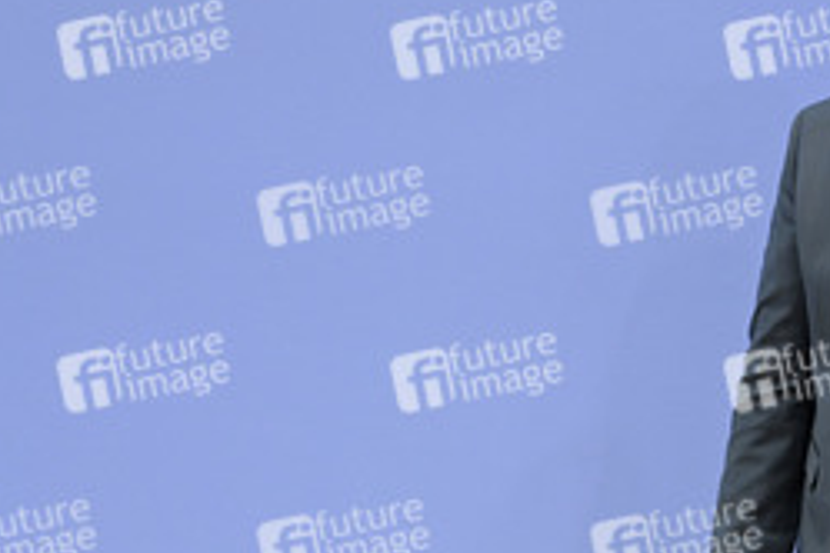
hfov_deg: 22.9
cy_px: 290
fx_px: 2006
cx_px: 722
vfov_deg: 15.7
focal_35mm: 87
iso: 5000
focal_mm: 48
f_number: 4.5
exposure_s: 1/400
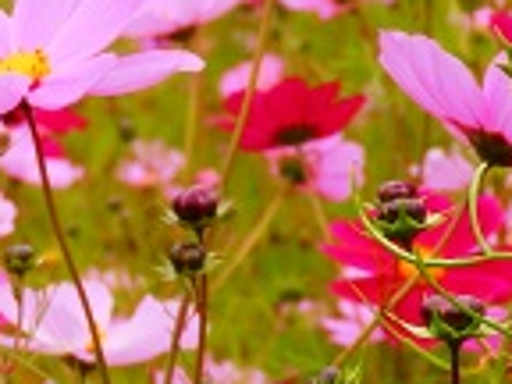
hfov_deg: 7.1
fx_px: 4067
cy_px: -178
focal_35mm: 275
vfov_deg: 5.4
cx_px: -242
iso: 80
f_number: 4.4
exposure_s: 1/125
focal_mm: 11.9
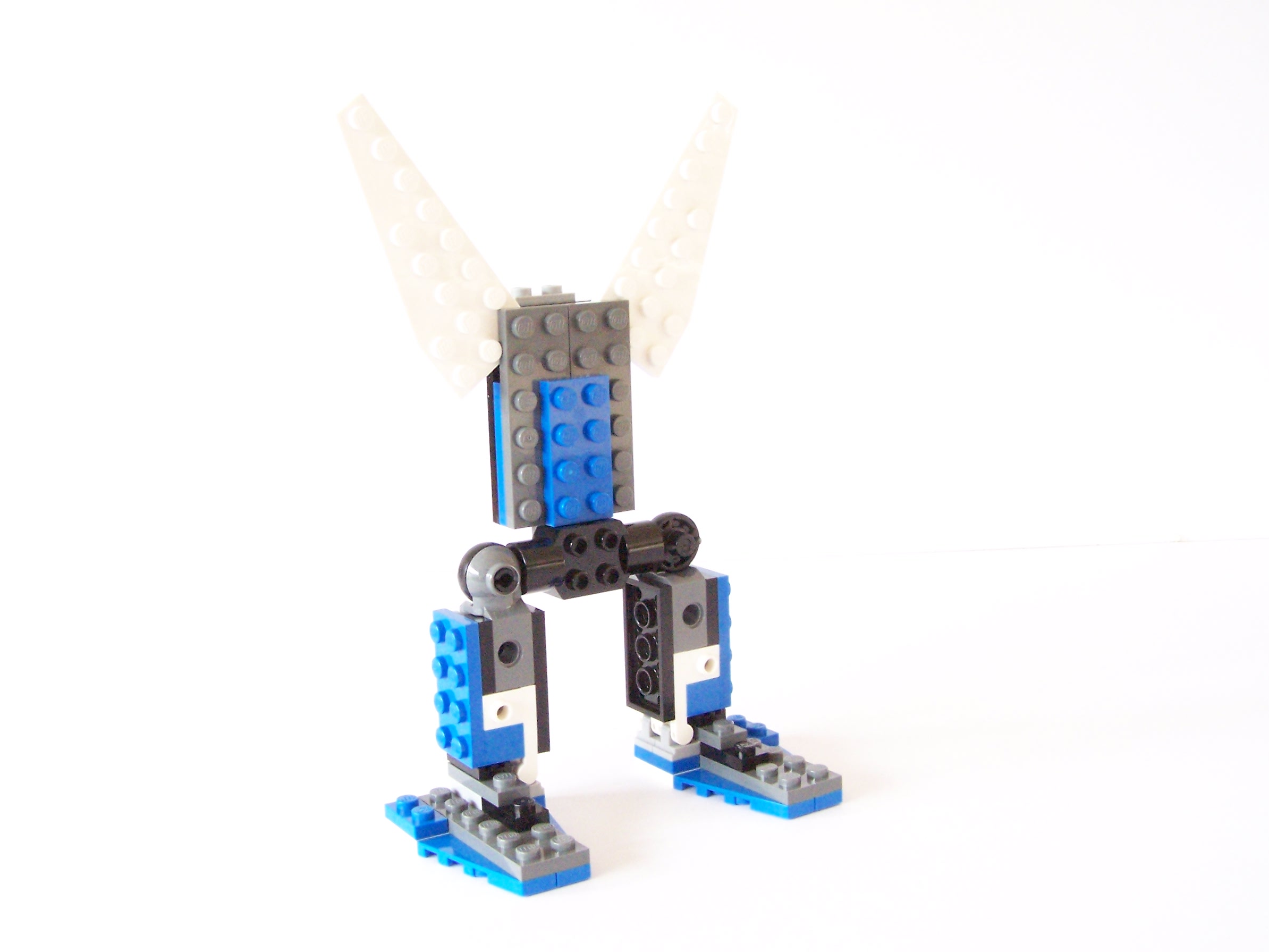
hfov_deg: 45.7
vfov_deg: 35.1
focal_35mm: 41
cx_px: 592
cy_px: 462
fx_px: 1503
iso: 400
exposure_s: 1/30
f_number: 4.5
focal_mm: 6.3
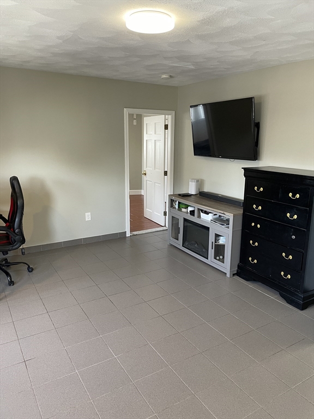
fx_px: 314
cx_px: 157
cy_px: 210
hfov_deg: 53.1
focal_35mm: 26
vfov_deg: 67.3
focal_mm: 4.2
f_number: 1.6
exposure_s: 1/60
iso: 100
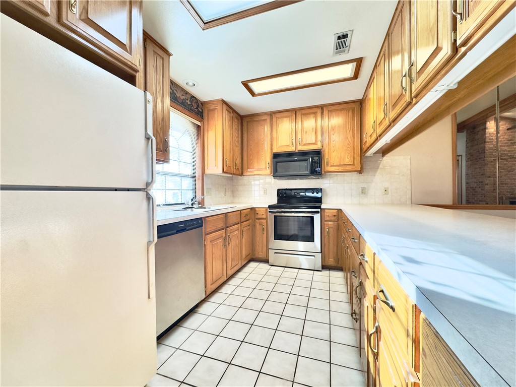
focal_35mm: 14
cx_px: 258
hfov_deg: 102.1
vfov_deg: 85.7
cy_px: 194
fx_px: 209
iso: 160
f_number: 2.2
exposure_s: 1/120
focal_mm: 2.22
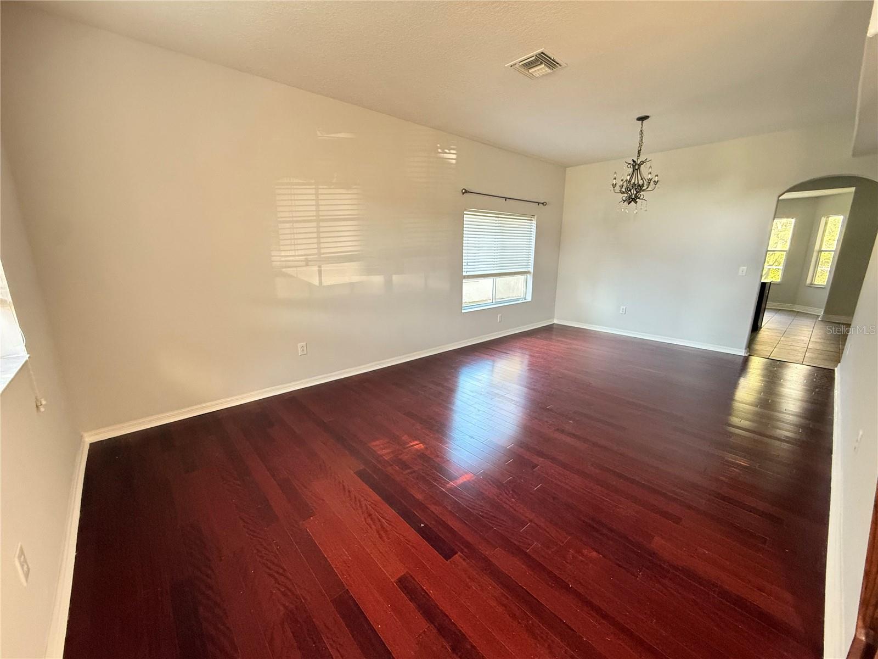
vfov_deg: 85.7
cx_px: 439
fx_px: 355
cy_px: 330
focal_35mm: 14
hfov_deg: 102.1
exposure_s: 1/60
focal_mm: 2.22
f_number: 2.2
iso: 500
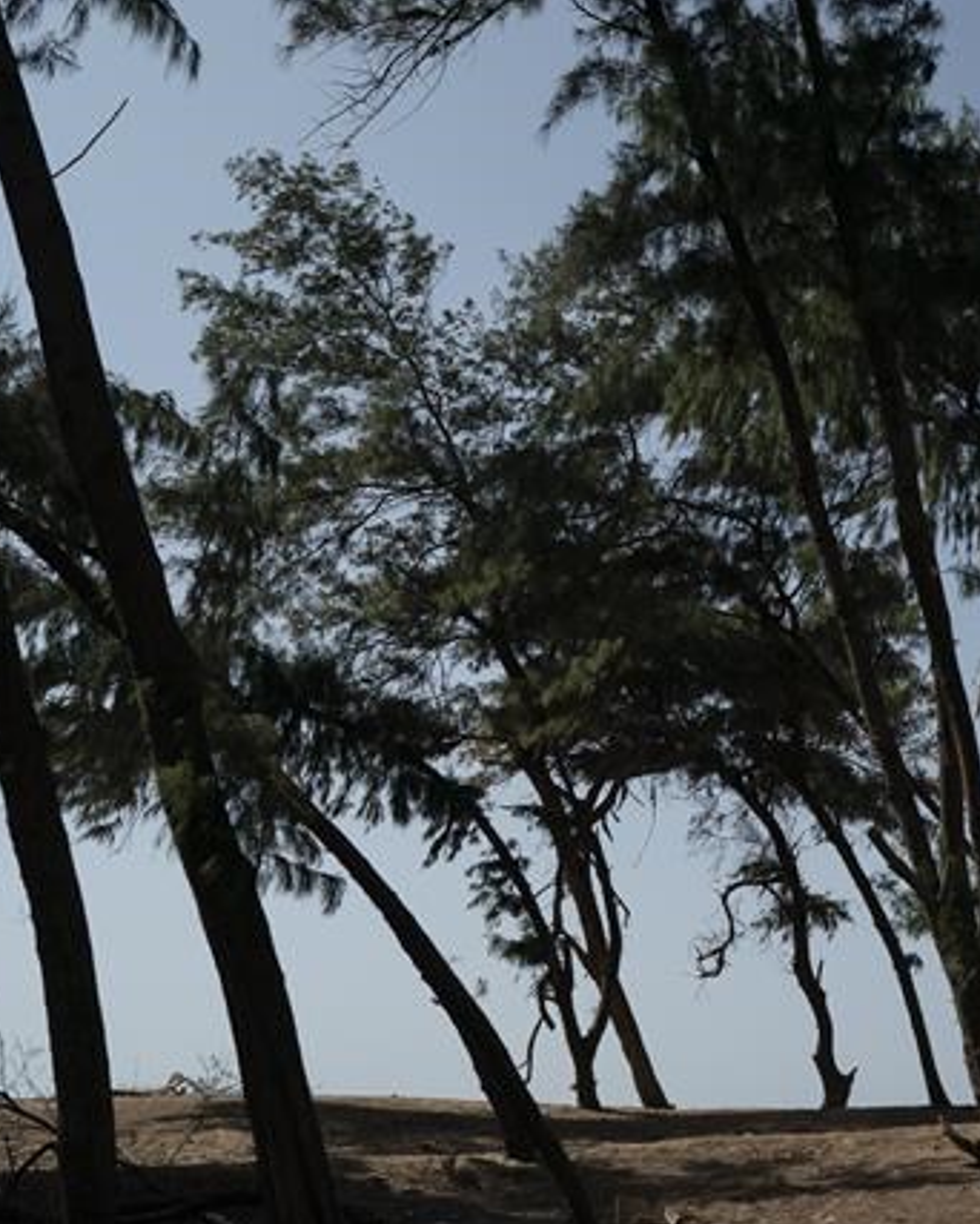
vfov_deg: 37.3
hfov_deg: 29.5
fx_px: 1811
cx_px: 794
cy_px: 618
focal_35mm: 50
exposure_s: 1/2000
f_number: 5.6
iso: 200
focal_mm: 35
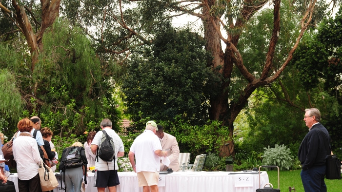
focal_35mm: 64
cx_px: 161
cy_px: 121
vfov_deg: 18.8
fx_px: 580
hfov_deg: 32.8
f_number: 4.5
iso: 200
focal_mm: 38
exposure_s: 1/200
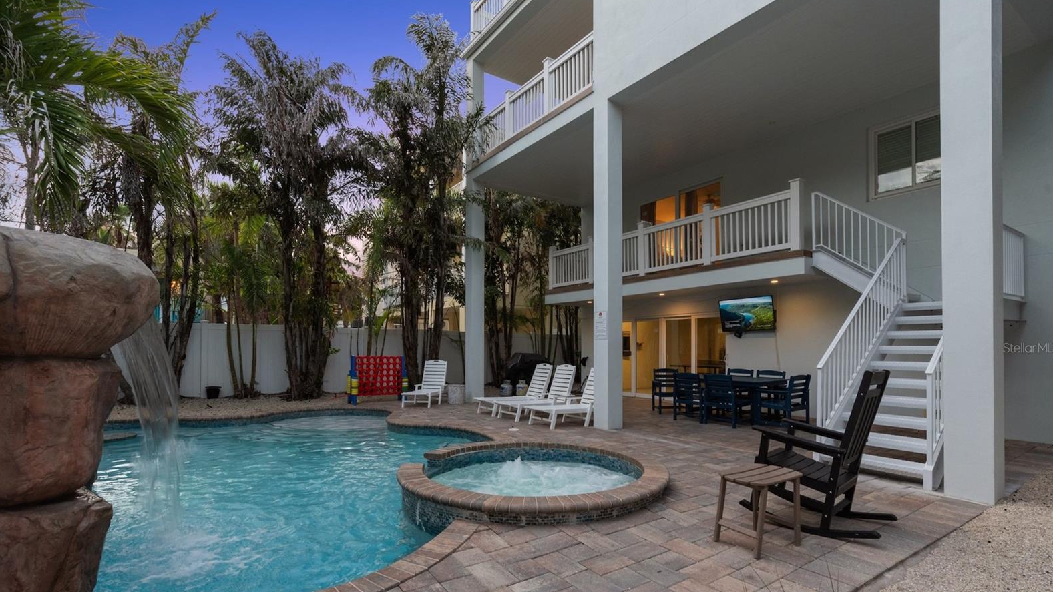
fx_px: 475
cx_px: 528
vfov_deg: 63.5
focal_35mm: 17
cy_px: 348
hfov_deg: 95.9
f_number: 9
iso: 1600
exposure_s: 1/30
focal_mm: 16
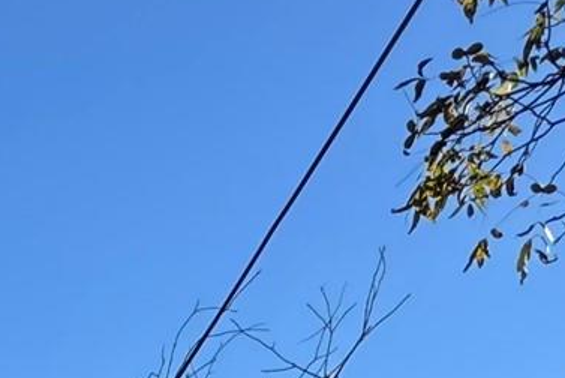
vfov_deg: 11.9
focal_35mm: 79
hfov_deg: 21.3
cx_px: -303
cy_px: 1036
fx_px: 1241
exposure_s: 1/451
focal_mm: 2.22
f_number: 2.2
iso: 40
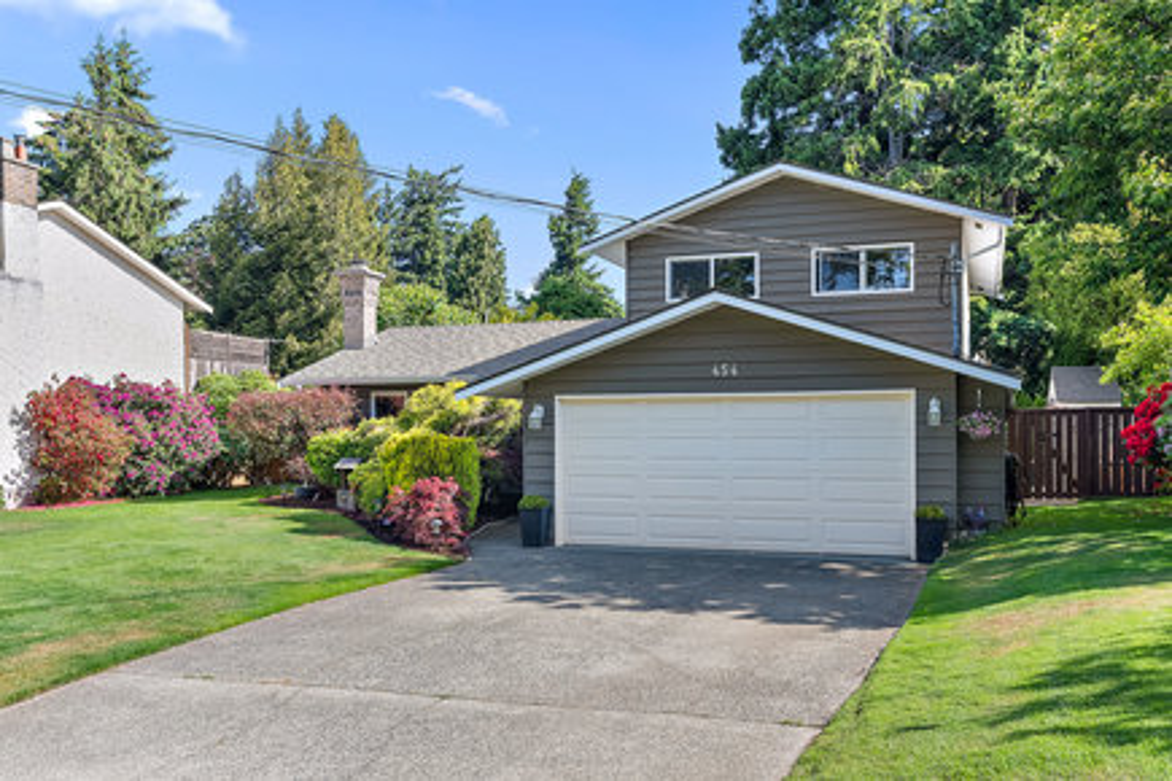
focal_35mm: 31
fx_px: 1009
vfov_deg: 42.3
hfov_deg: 60.3
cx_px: 586
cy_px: 390
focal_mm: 31
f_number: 7.1
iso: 320
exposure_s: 1/125
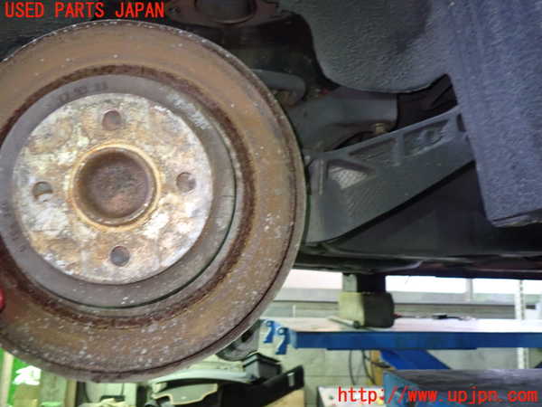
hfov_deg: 60.0
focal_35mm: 30
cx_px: 271
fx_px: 470
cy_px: 204
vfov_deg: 46.8
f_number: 2.3
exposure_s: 1/20
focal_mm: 5.4
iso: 800
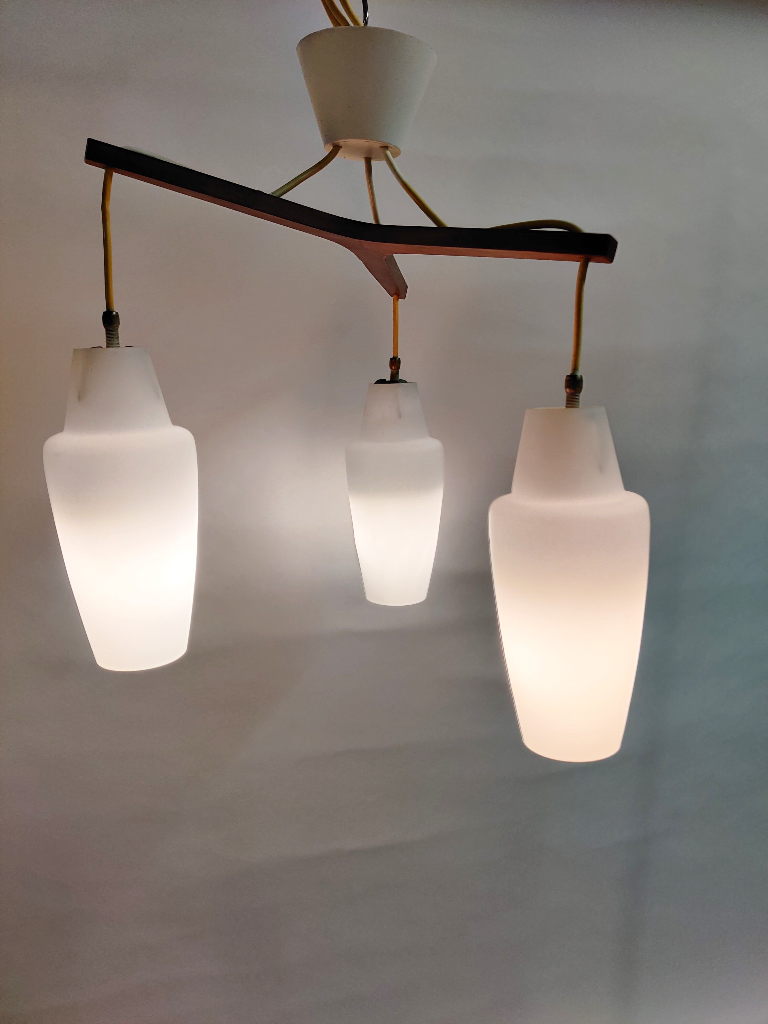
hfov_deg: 51.4
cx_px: 384
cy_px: 512
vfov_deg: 65.3
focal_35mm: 27
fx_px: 799
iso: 160
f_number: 1.75
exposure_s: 1/50
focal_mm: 4.75
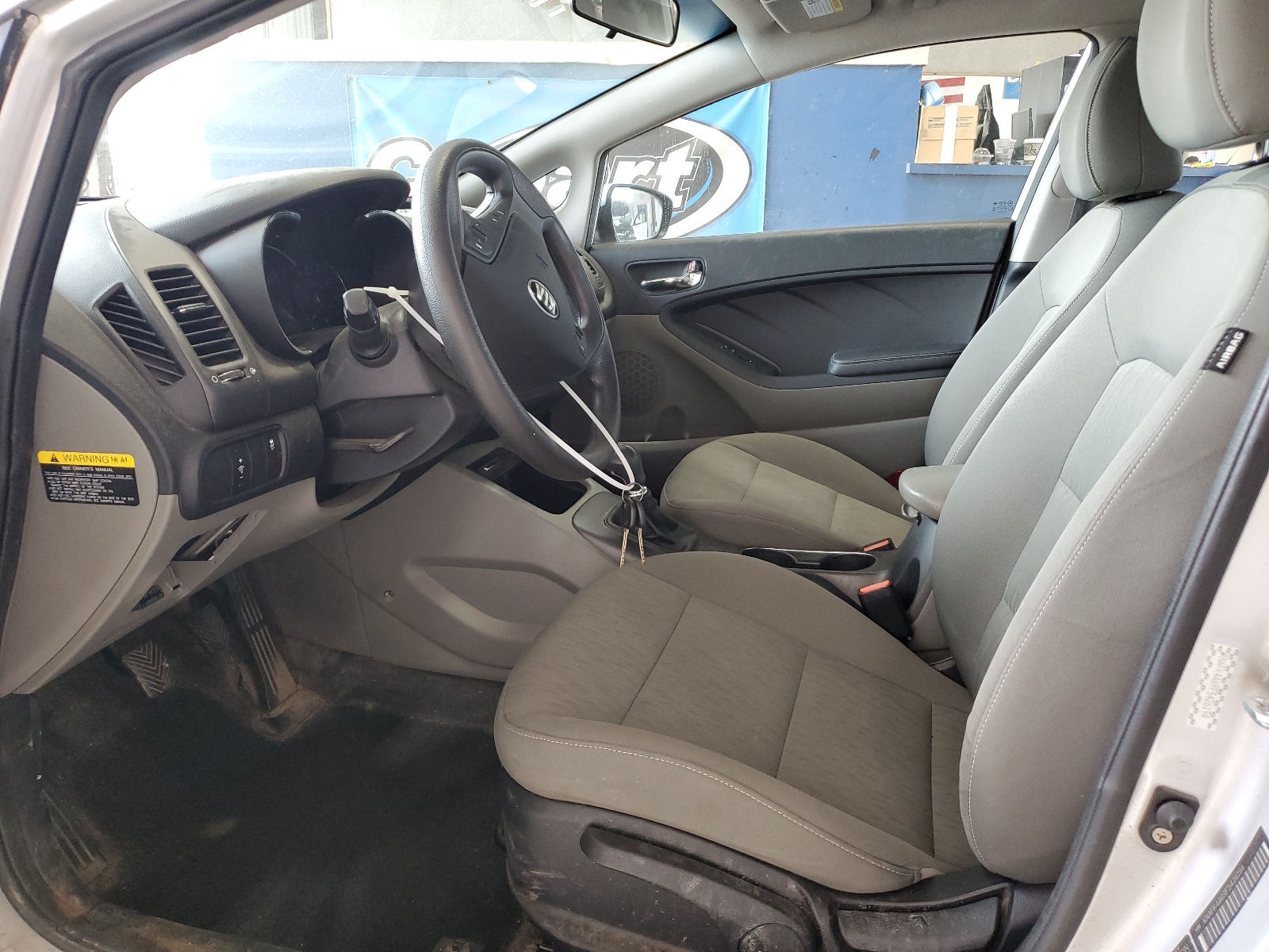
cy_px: 476
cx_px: 634
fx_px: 953
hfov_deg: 67.3
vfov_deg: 53.1
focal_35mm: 26
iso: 119
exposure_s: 1/60.2
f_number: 1.5
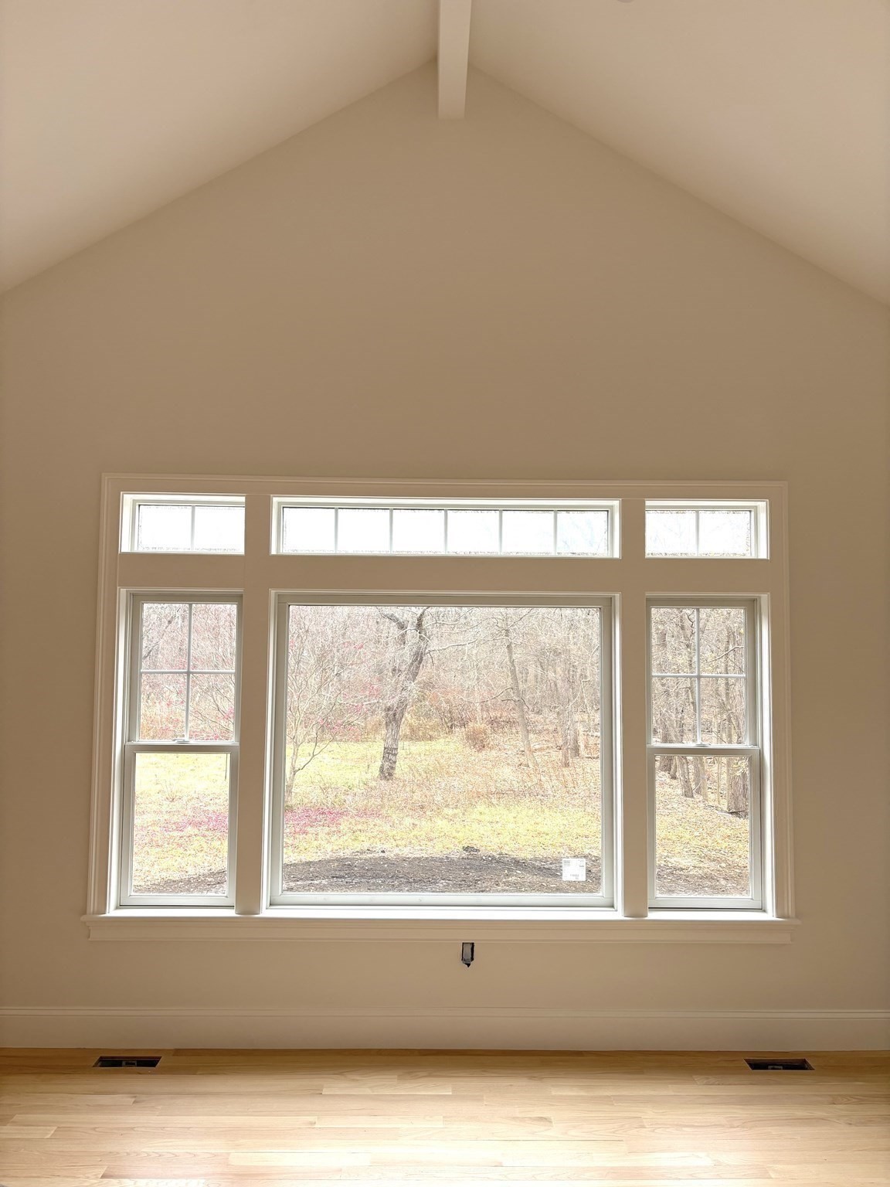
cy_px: 594
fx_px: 891
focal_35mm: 26
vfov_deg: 67.3
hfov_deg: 53.1
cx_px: 445
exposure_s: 1/121
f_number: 1.6
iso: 50
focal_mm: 5.96
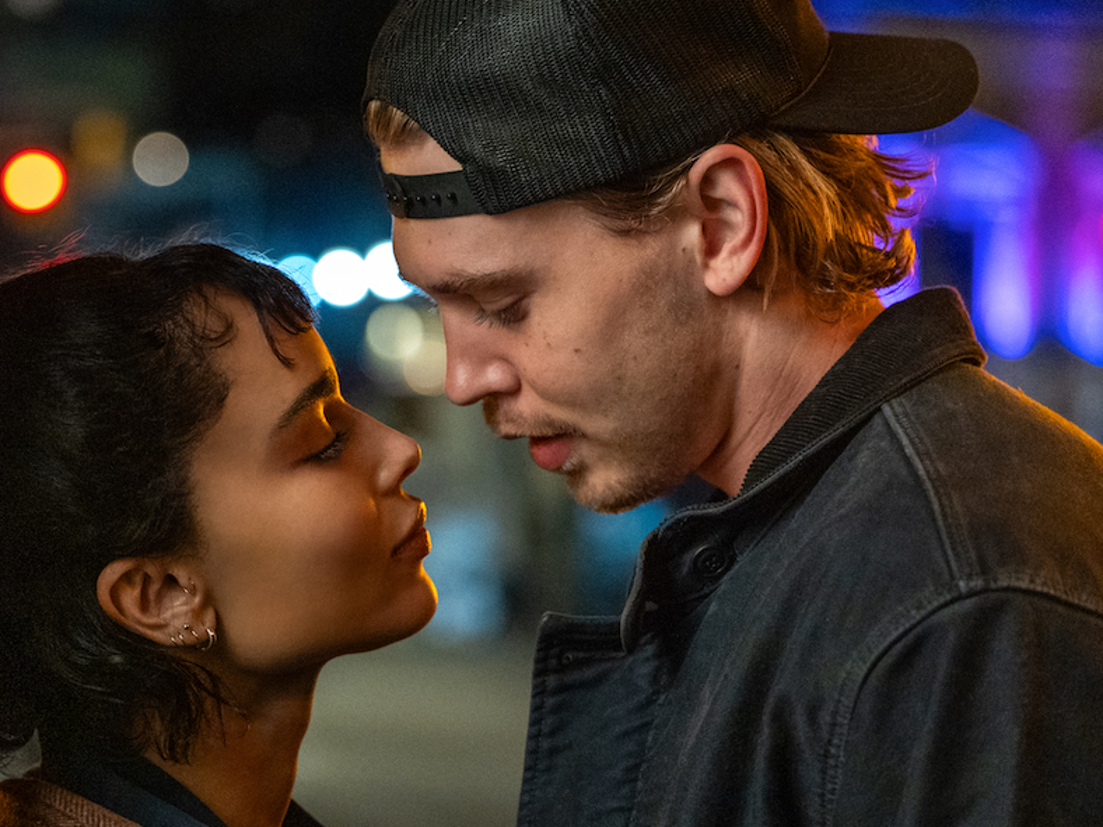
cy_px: 507
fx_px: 3537
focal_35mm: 111
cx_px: 277
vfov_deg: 13.3
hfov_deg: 17.6
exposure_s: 1/125
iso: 5000
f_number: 2.8
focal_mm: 70
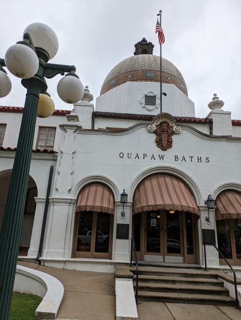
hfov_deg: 54.9
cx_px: 120
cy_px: 160
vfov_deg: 69.4
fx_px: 232
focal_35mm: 25
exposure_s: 1/899
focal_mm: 5.43
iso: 46
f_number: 1.89
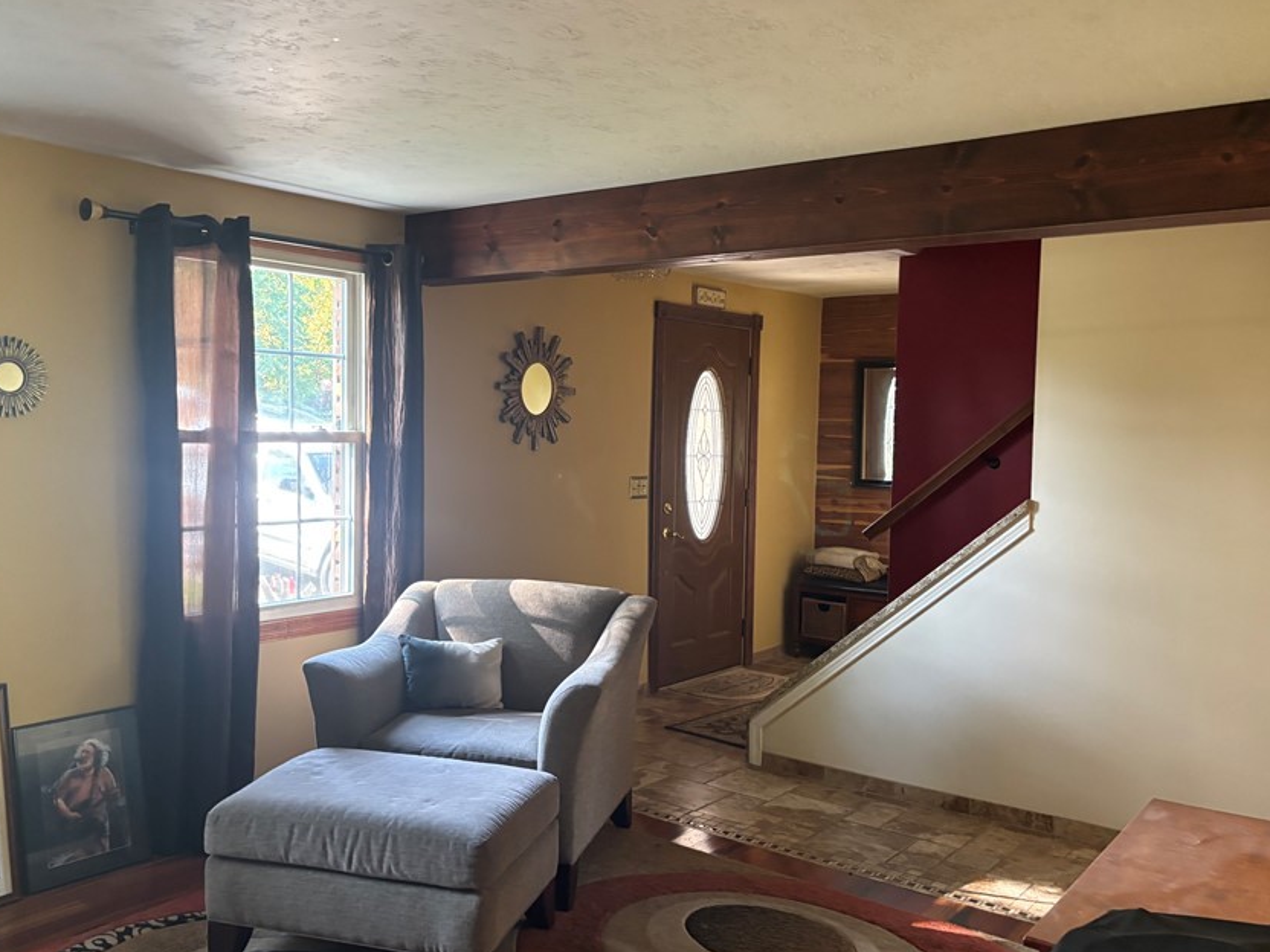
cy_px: 494
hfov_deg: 56.7
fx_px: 1174
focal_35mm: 32
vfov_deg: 44.2
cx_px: 565
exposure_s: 1/60
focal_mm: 5.96
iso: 400
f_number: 1.6
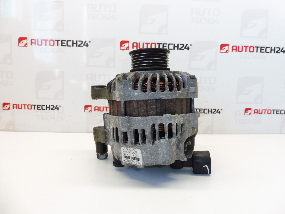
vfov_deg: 56.8
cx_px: 142
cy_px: 107
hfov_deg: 71.6
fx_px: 198
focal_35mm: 24
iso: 200
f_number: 4
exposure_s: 1/60
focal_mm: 4.3
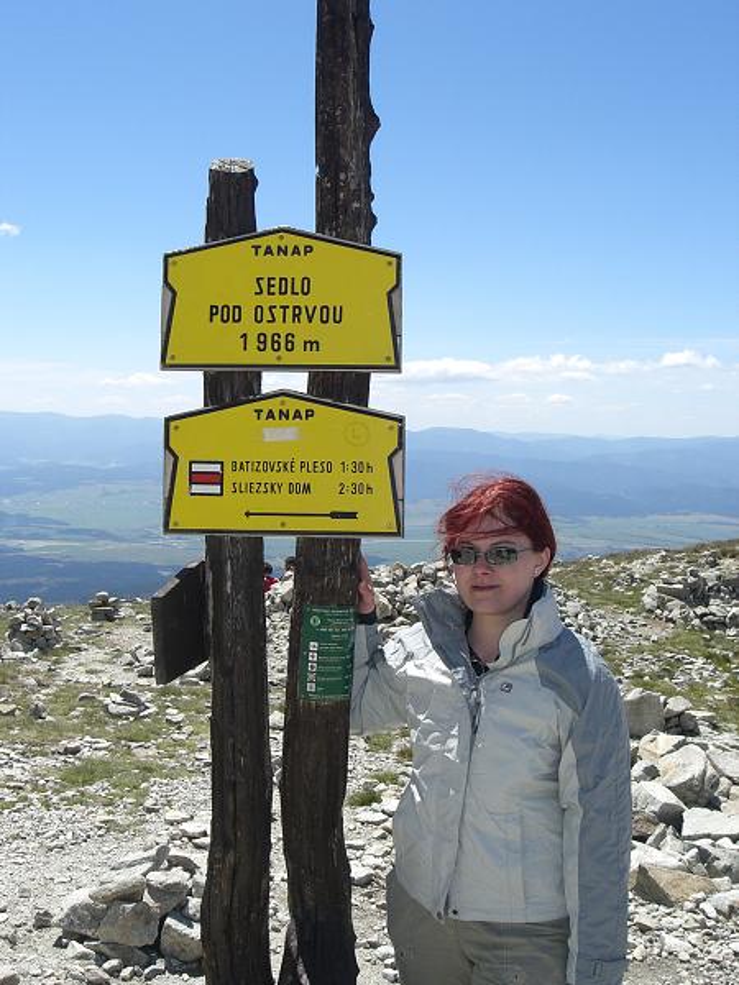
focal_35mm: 38
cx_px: 370
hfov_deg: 37.7
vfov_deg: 49.0
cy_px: 492
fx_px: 1082
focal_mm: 6.3
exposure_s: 1/640
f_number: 4.4
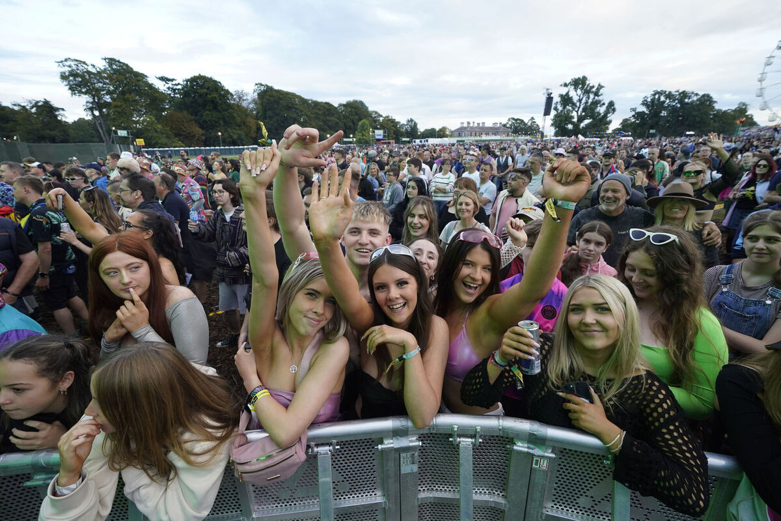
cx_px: 390
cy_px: 260
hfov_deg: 96.7
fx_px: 347
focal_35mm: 16
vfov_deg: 73.7
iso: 1250
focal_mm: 16
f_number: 5.6
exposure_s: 1/250
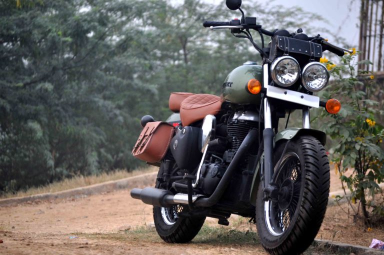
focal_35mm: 188
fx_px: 1997
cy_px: 128
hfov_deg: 11.0
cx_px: 192
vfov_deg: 7.3
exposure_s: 1/60
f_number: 4.8
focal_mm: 125
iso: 450
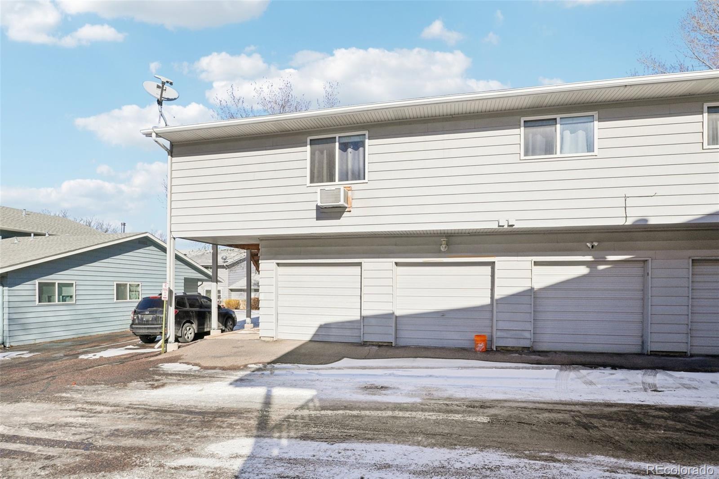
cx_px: 360
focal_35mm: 16
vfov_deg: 72.0
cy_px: 240
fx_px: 329
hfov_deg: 95.0
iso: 100
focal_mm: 11
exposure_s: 1/750
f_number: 8
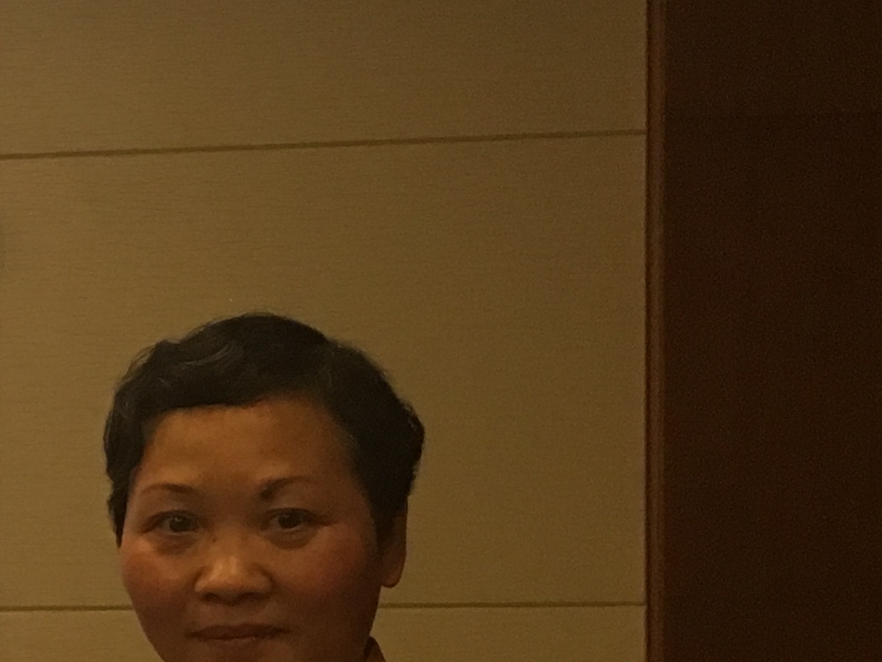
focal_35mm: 111
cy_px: 634
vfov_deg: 13.2
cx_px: -562
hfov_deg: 15.8
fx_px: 2829
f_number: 2.2
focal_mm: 4.15
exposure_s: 1/17
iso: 100
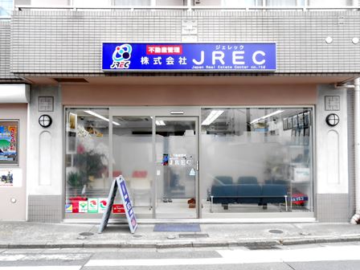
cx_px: 180
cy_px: 135
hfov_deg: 49.0
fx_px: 395
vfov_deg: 37.7
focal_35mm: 38
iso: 160
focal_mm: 6.8
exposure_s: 1/30
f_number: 4.2
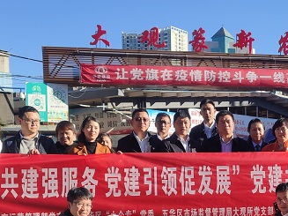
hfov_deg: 30.7
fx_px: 516
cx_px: 218
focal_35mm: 62
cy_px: 177
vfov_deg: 23.2
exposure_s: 1/1436
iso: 112
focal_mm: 4.75
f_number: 1.75
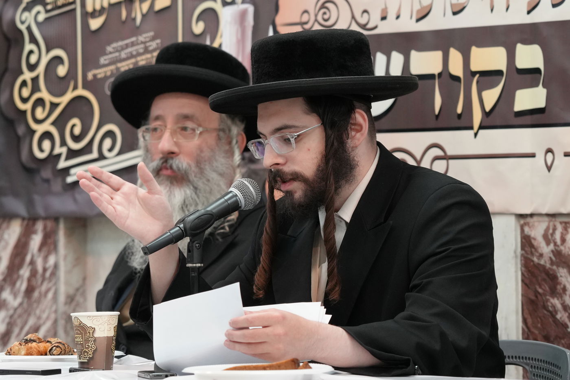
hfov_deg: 13.1
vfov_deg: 8.7
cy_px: 190
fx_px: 2486
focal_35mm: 157
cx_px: 285
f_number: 4
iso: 1000
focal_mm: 105
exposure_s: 1/160
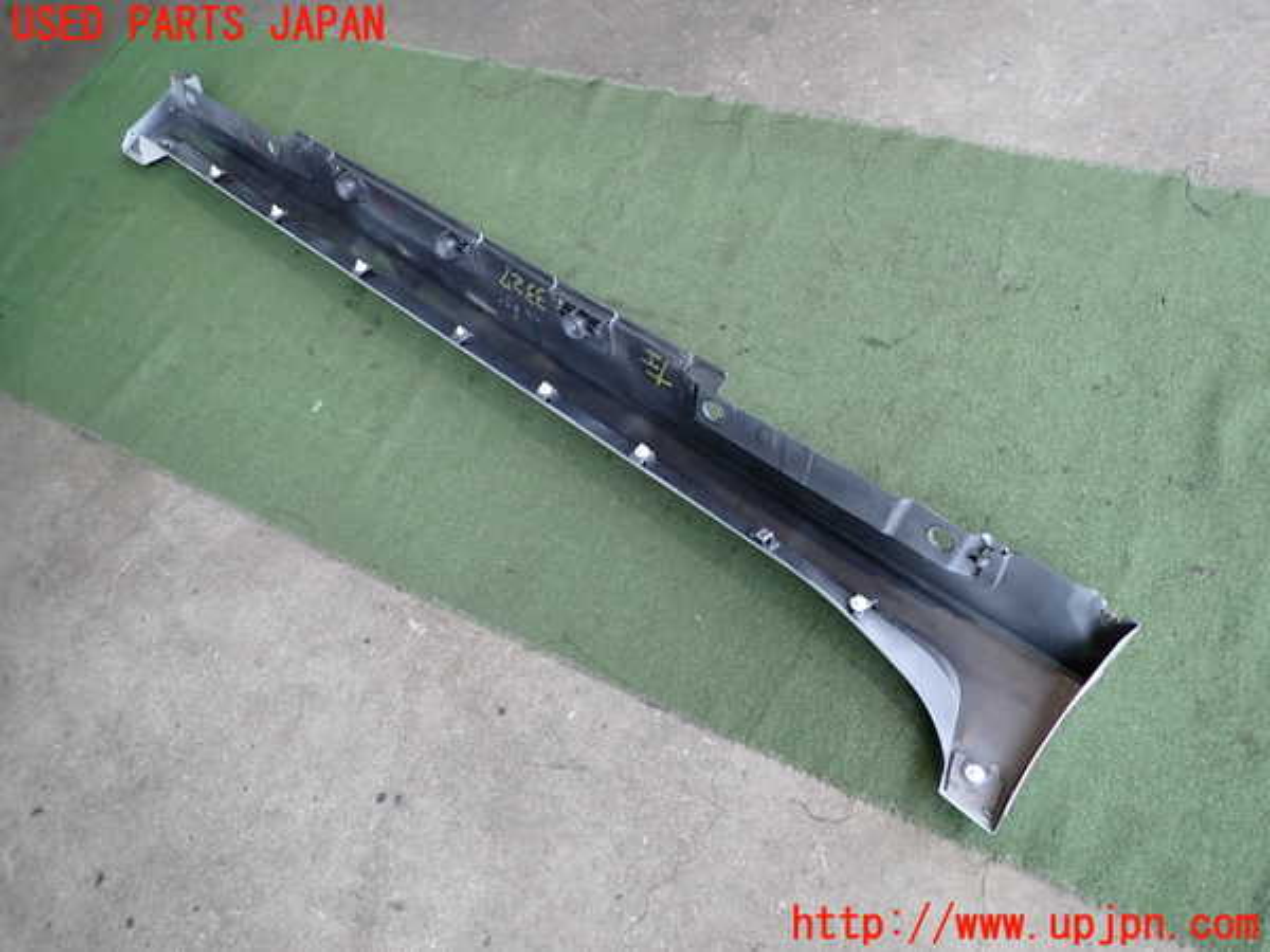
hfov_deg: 69.4
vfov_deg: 54.9
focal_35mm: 25
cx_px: 635
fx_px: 917
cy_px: 476
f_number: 2
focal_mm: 4.5
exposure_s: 1/100
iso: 200
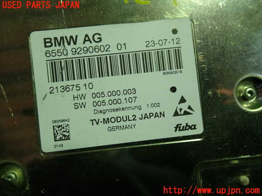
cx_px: 131
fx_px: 242
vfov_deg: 44.2
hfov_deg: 56.8
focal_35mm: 32
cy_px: 98
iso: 100
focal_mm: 5.79
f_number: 2.4
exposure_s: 1/60
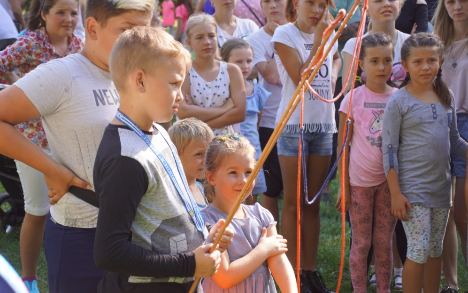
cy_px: 145
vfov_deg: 14.2
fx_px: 1173
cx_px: 234
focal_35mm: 92
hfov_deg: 22.6
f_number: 5
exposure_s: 1/160
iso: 200
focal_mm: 60
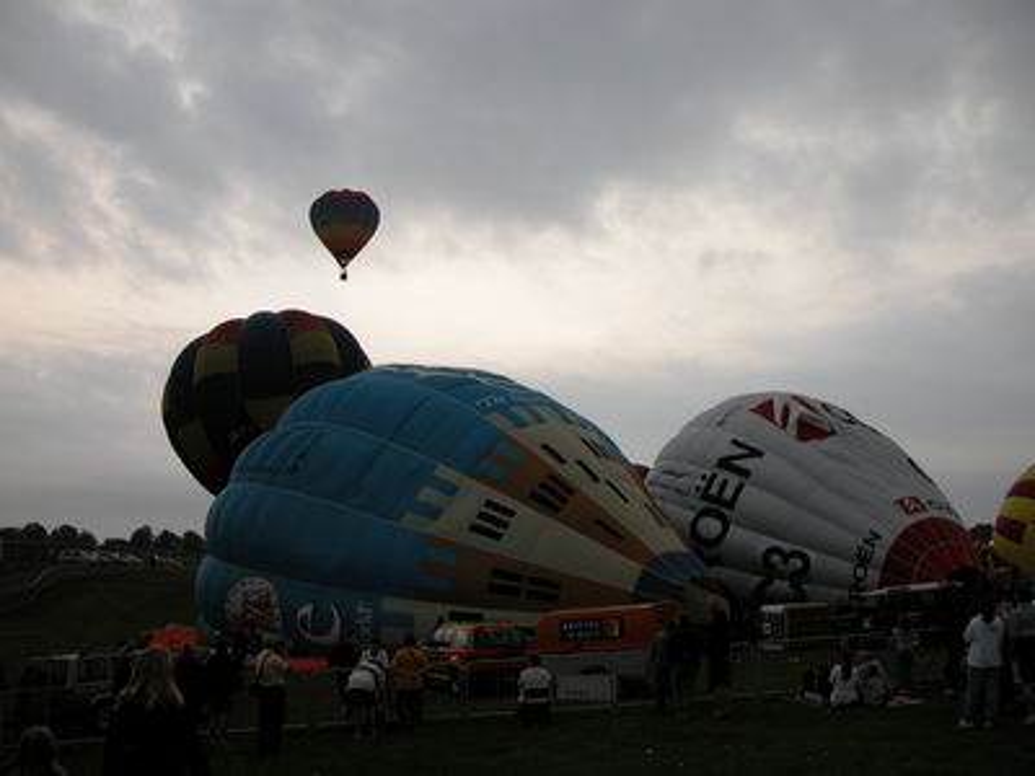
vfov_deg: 41.8
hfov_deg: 54.0
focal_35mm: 34
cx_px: 518
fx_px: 1017
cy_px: 388
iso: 100
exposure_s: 1/255
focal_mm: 8.9
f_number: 4.5
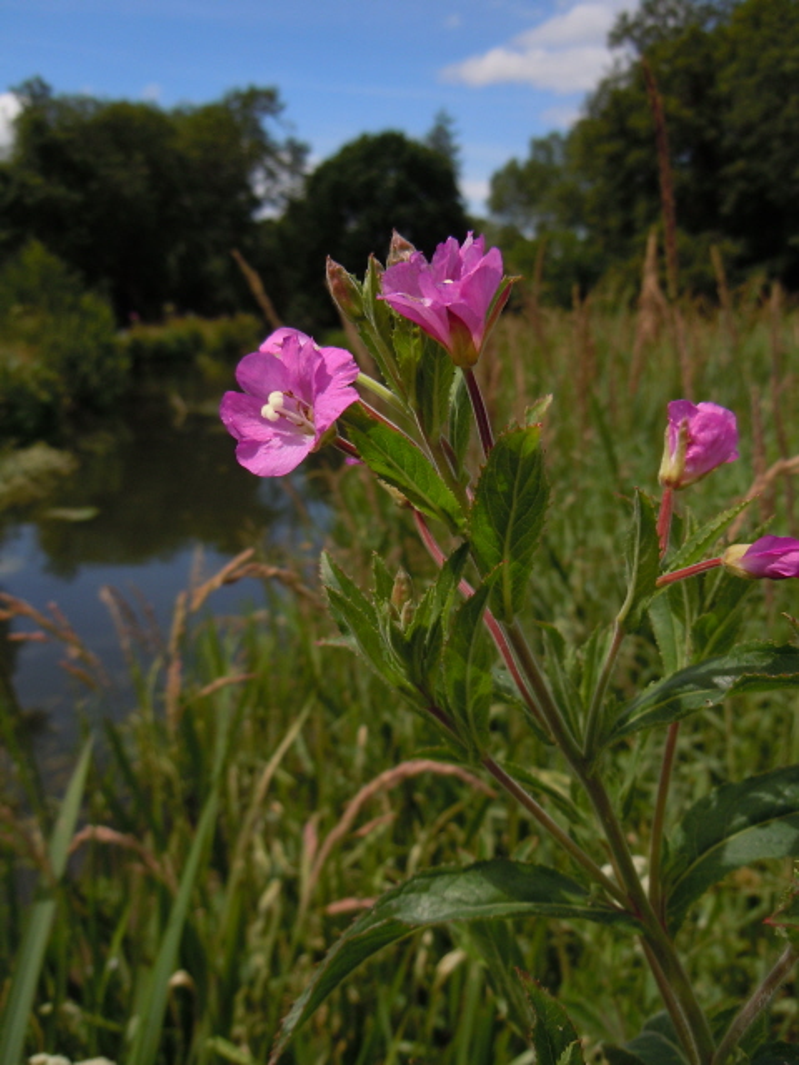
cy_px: 532
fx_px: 923
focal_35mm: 30
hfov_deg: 46.8
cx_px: 400
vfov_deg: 60.0
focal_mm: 5.4
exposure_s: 1/400
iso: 100
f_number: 7
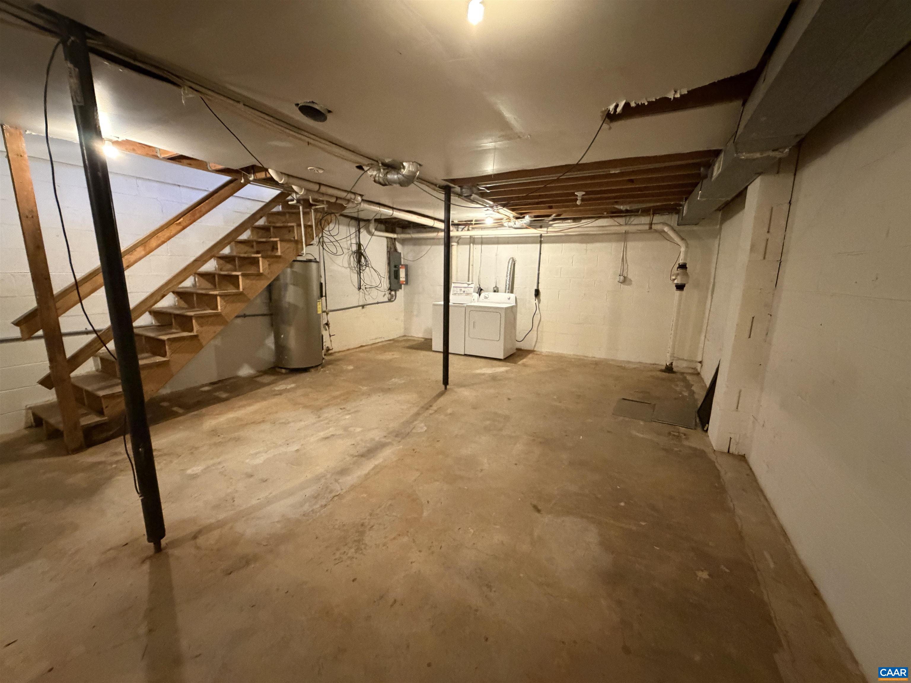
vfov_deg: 85.7
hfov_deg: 102.1
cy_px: 342
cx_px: 456
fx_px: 368
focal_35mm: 14
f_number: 2.2
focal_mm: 2.22
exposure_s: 1/40
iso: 1000
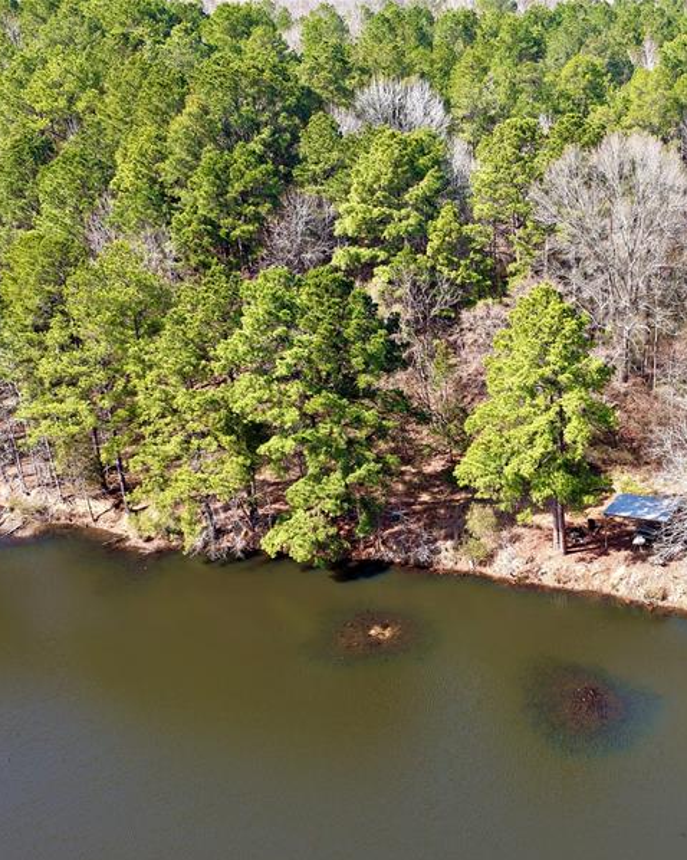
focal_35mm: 45
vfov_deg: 41.1
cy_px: 489
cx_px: 608
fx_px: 1144
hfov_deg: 31.9
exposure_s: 1/400
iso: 100
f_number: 2.8
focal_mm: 14.45
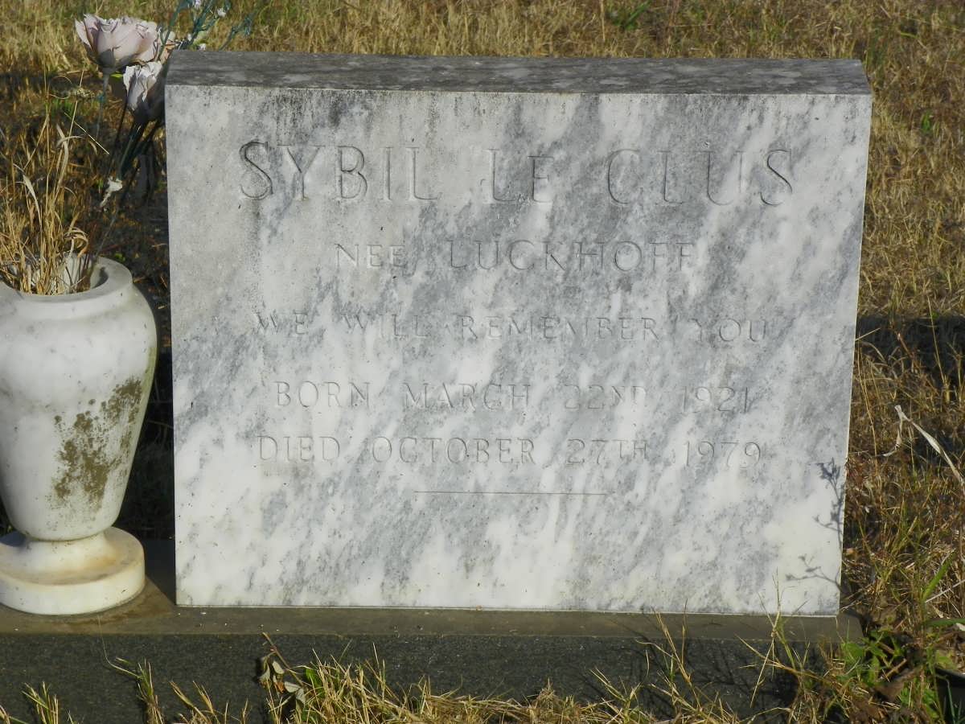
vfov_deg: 12.0
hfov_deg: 16.0
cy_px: 362
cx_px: 482
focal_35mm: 123
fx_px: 3429
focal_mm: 21.9
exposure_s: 1/400
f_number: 5.6
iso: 64
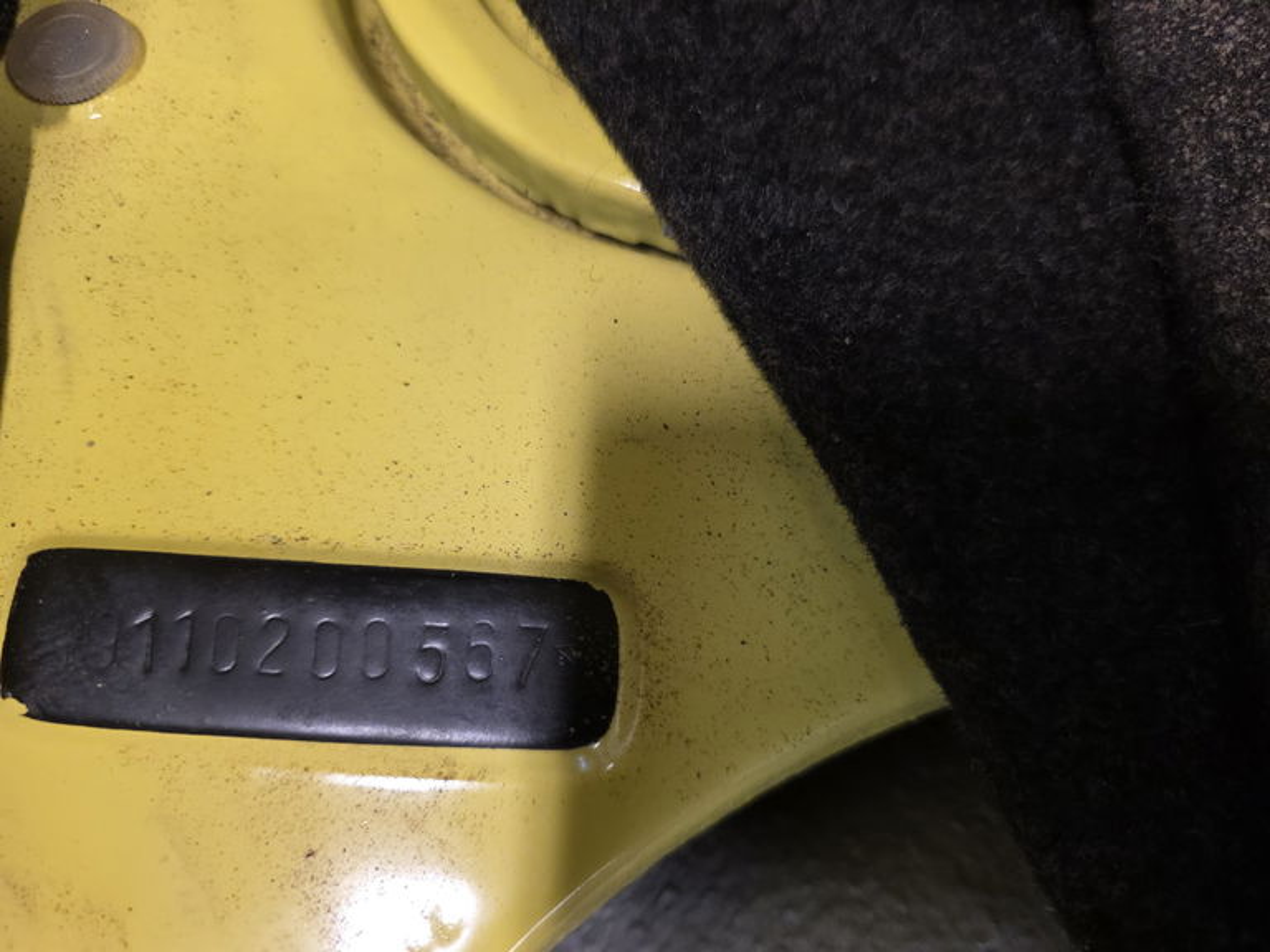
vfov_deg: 58.9
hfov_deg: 73.9
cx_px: 635
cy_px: 476
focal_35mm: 23
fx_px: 844
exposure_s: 1/53.2
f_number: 1.7
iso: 500
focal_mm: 6.3
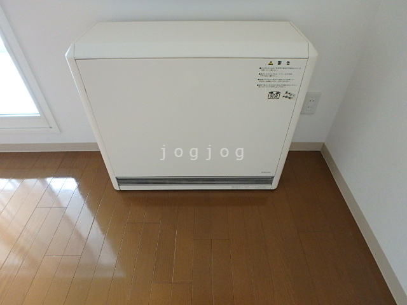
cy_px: 152
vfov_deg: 63.4
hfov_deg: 79.0
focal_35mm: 21
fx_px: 247
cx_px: 204
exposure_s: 1/30
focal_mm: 3.7
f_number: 3.5
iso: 500
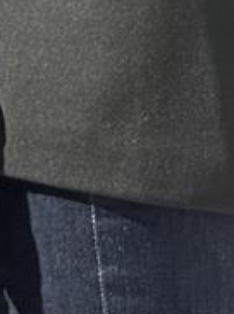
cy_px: -650
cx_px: 298
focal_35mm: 352
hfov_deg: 4.2
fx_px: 3180
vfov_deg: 5.3
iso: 100
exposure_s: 1/657
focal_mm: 6.76
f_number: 1.78
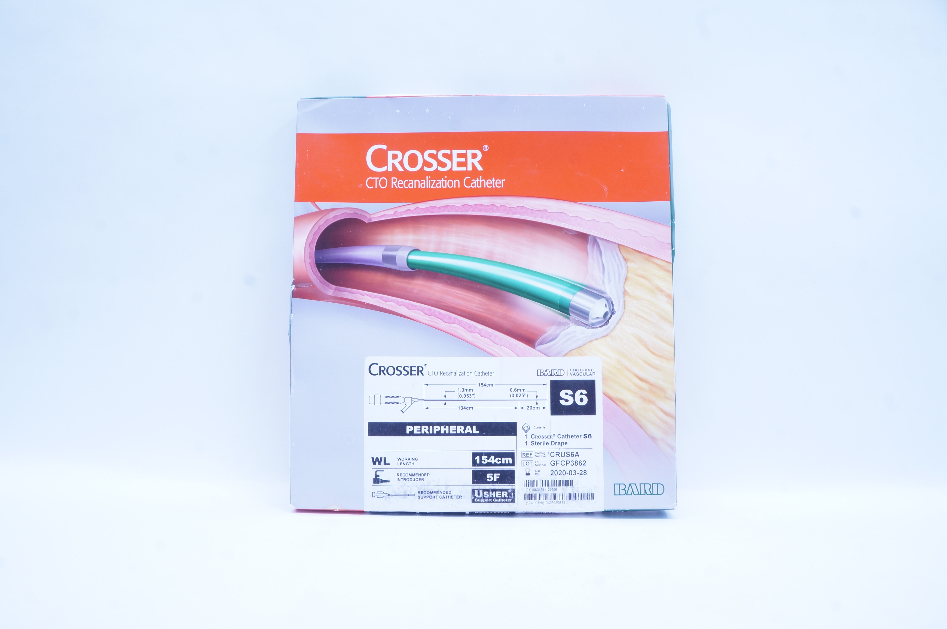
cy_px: 314
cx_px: 474
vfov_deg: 47.8
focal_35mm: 27
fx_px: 709
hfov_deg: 67.4
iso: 400
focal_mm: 18
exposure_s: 1/10
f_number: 13
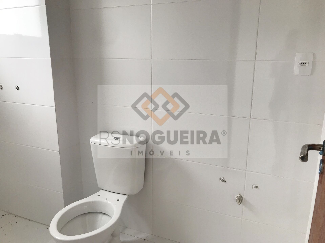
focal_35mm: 28
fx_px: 263
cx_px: 162
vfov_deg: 49.7
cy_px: 122
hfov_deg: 63.4
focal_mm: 3.99
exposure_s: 1/126
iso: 20
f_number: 1.8
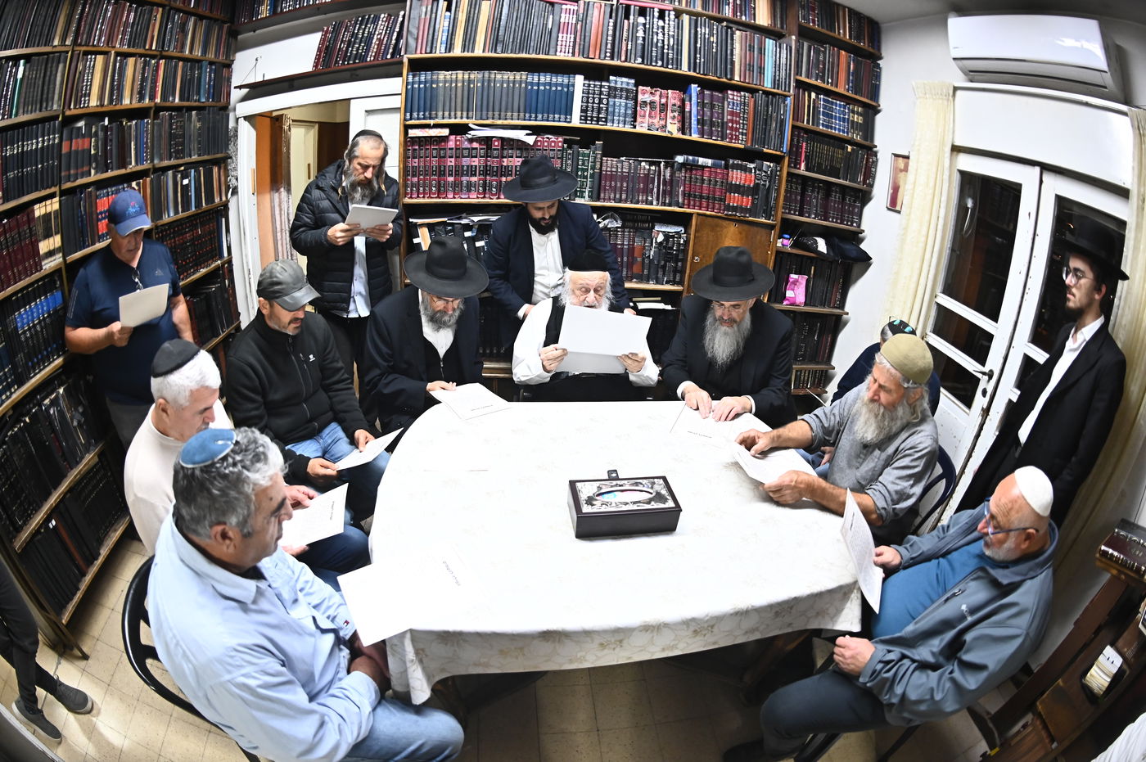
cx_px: 573
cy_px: 381
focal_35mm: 16
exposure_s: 1/200
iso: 3200
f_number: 4
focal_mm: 16
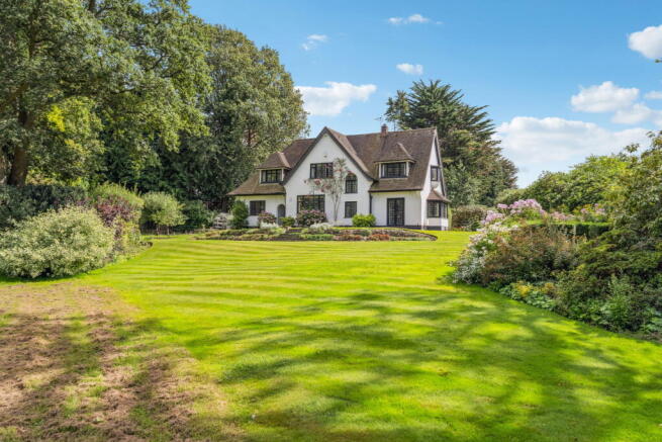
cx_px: 331
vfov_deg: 46.4
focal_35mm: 28
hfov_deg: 65.5
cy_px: 221
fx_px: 515
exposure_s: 1/640
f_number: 8
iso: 400
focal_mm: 28
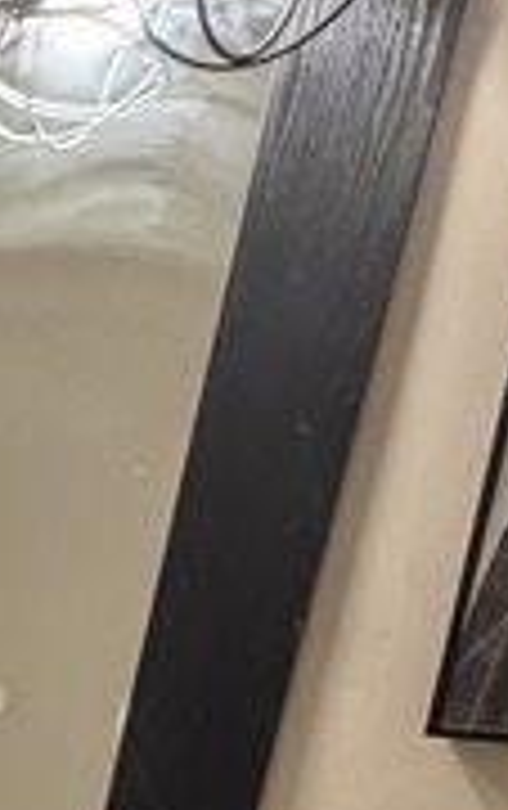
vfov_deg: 22.8
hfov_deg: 12.0
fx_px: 1744
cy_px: 1094
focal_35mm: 79
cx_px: -832
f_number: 2.2
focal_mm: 2.22
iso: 400
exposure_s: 1/60
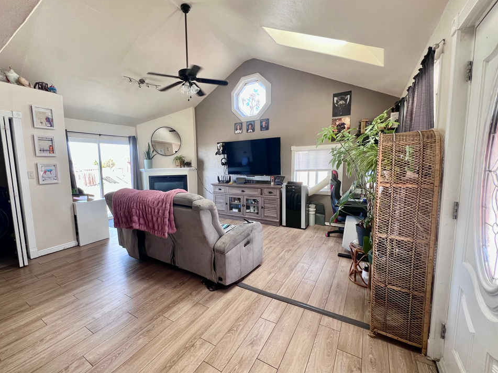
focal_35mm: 14
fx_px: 201
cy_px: 189
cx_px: 230
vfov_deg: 85.7
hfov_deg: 101.9
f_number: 1.8
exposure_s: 1/60
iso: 160
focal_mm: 1.57
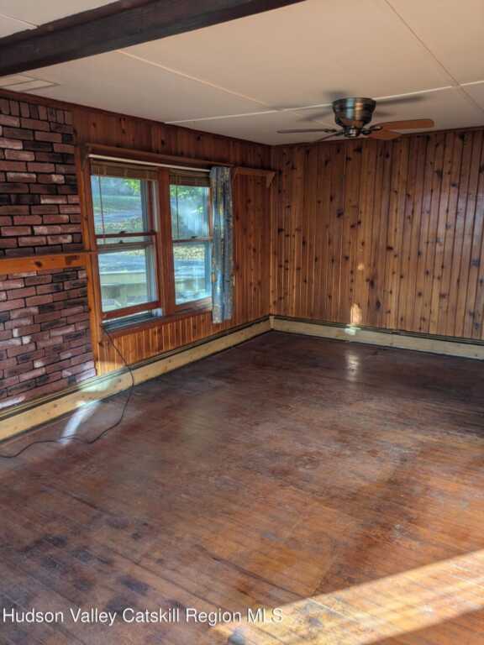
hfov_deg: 54.9
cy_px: 322
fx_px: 466
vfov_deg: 69.4
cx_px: 242
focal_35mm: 25
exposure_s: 1/120
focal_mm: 5.43
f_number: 1.89
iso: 64
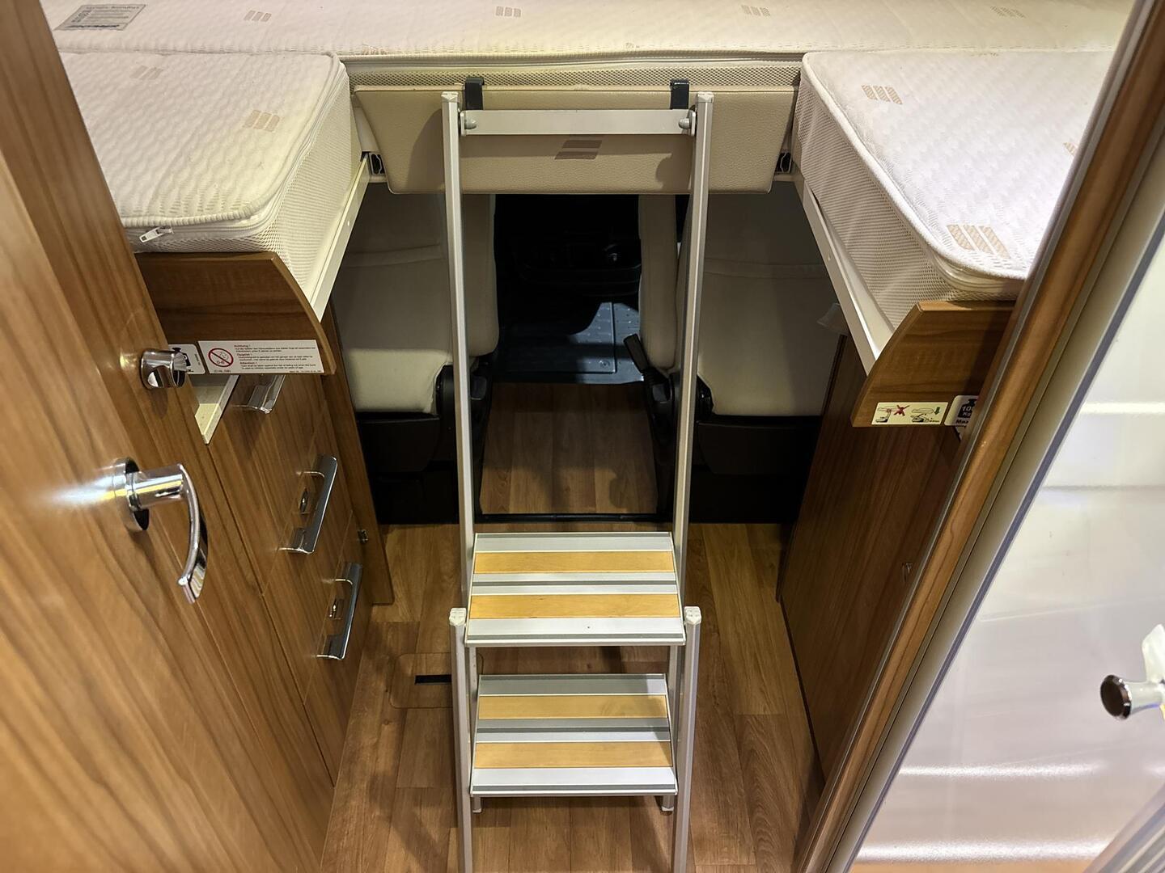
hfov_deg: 67.3
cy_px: 436
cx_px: 582
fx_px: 875
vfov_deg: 53.1
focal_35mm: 26
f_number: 1.6
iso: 500
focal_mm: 5.96
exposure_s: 1/56
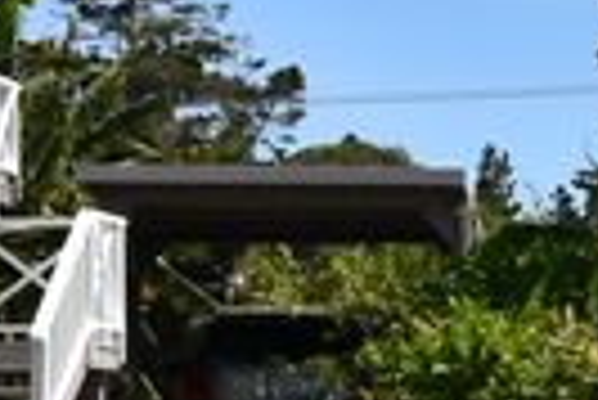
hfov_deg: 7.2
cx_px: -1061
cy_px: -319
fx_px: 4307
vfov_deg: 5.2
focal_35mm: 259
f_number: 9
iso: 100
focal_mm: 30
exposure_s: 1/320
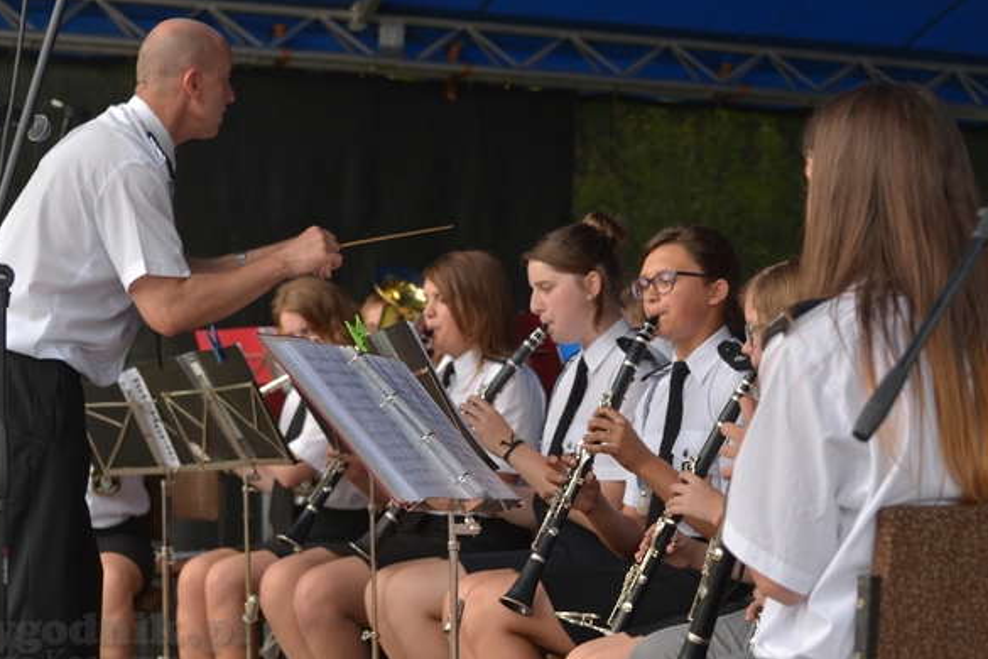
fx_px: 2333
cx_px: 547
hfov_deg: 23.9
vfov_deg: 16.1
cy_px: 289
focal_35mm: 85
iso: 100
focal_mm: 70
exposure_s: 1/125
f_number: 5.6
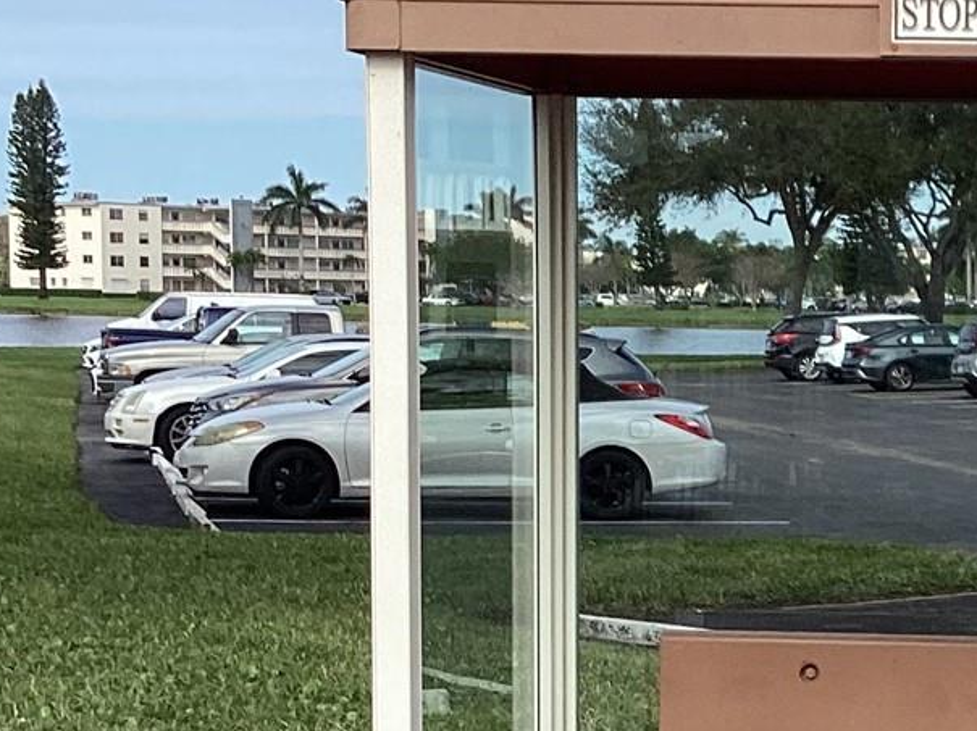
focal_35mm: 105
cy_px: 565
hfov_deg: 17.9
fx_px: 2962
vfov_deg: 14.0
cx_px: 1138
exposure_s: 1/1235
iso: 25
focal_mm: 3.3
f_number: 2.4
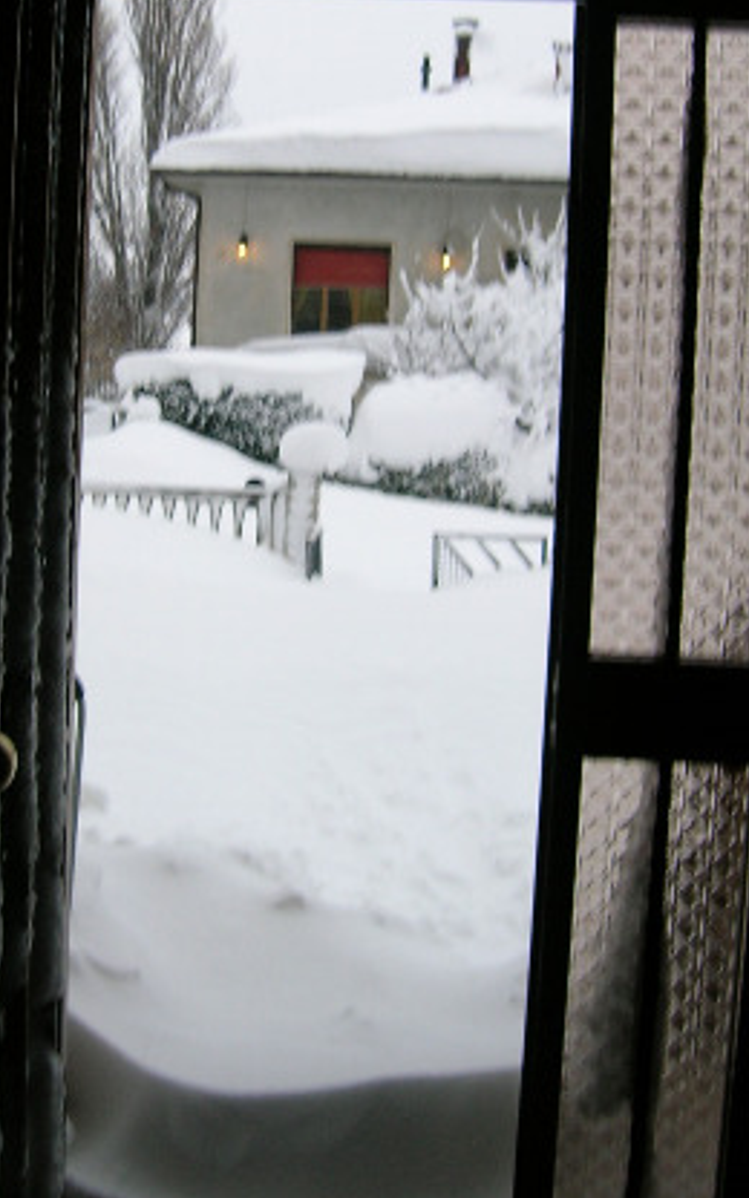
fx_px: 1698
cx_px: 243
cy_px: 461
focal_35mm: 52
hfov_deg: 24.7
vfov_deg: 38.7
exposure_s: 1/37.6
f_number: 2.9
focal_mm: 5.7
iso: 50
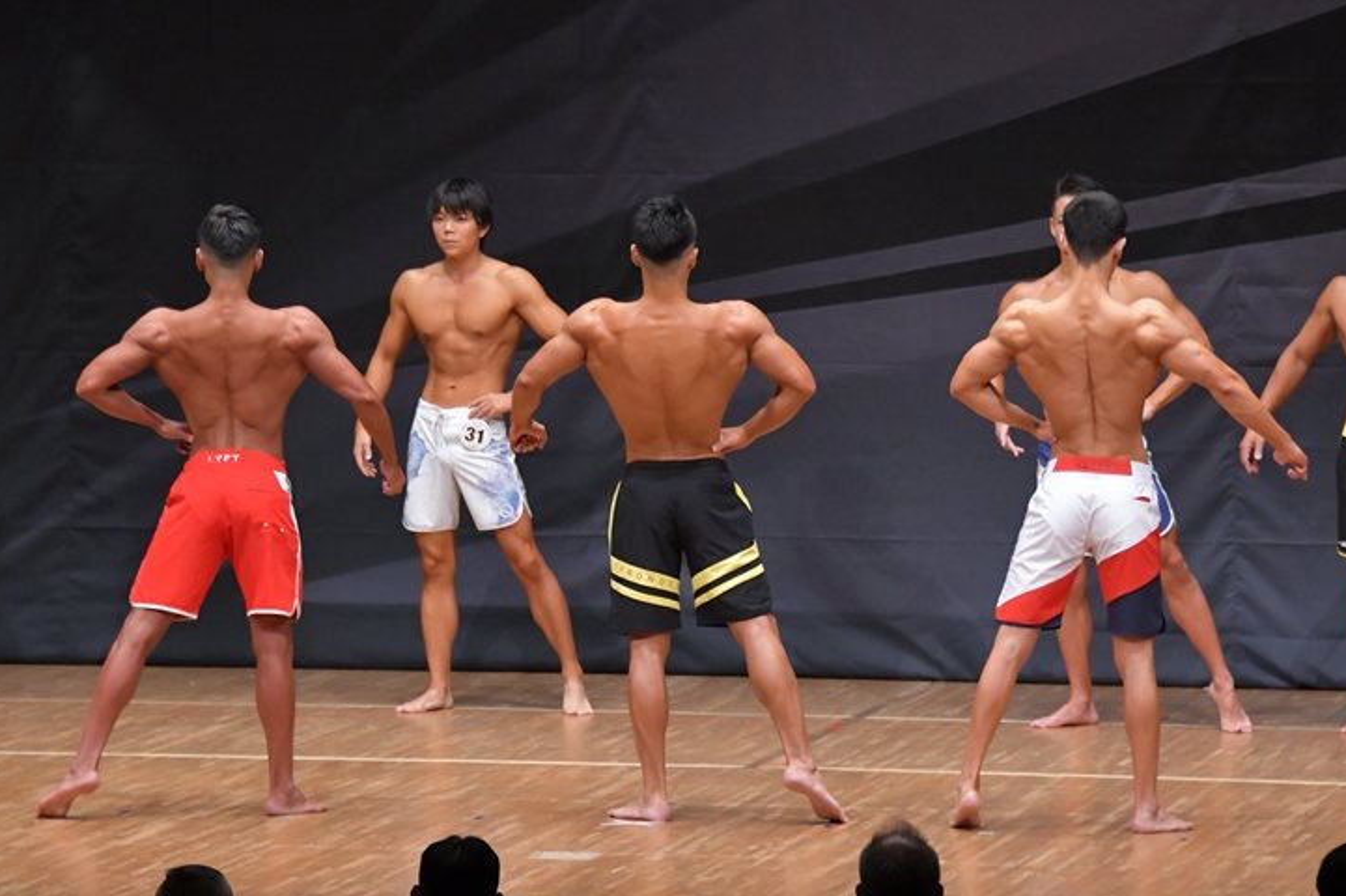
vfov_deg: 6.3
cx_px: 684
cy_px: 437
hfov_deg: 9.5
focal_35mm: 217
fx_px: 8109
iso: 6400
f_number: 5.6
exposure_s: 1/400
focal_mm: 135
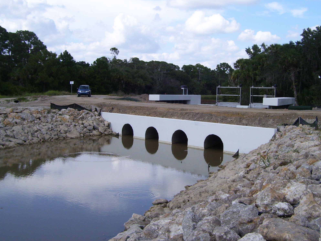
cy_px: 104
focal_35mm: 48
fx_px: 445
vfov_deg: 30.2
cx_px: 175
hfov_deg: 39.6
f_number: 4.8
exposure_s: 1/500
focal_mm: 6
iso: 80
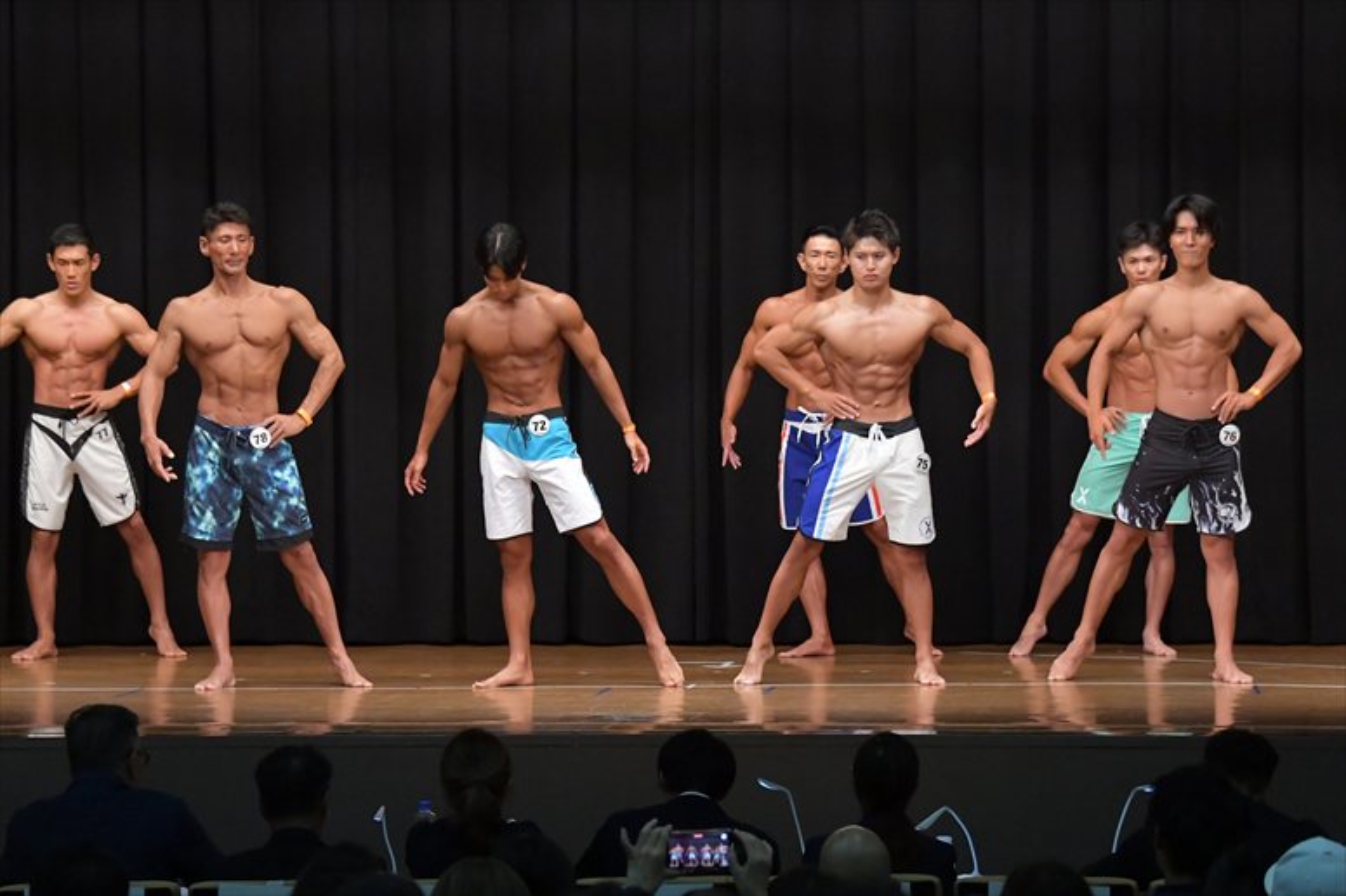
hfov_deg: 14.0
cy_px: 448
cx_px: 673
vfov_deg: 9.3
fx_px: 5494
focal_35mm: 147
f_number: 5.6
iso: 6400
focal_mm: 98
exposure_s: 1/400
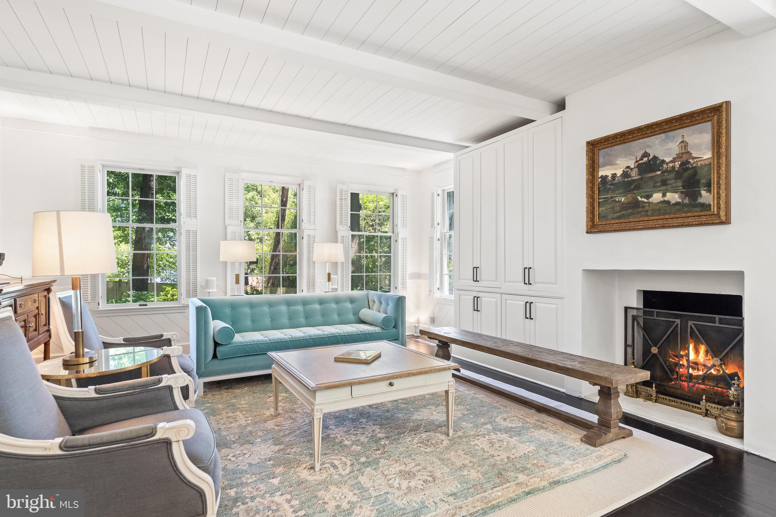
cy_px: 258
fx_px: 409
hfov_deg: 86.9
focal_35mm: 19
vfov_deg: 64.5
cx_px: 388
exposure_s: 1/25
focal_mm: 19
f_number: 5
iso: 800
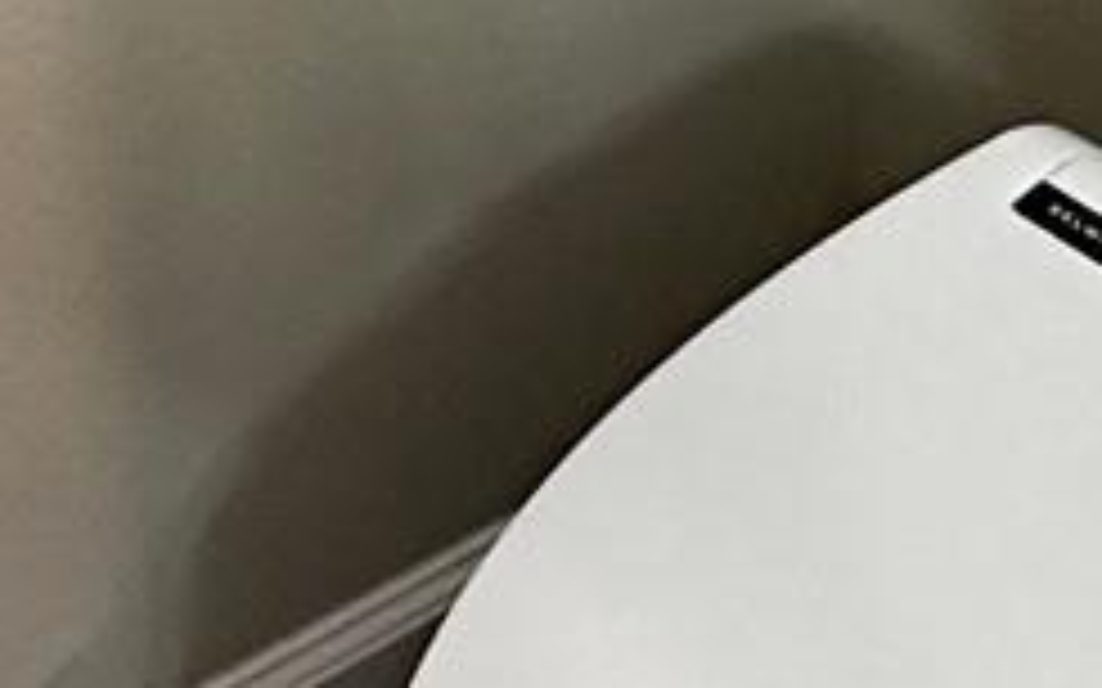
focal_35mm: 97
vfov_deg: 10.3
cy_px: -1273
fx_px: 2913
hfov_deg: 20.8
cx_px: 36
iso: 320
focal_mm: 2.22
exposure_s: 1/60
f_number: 2.2
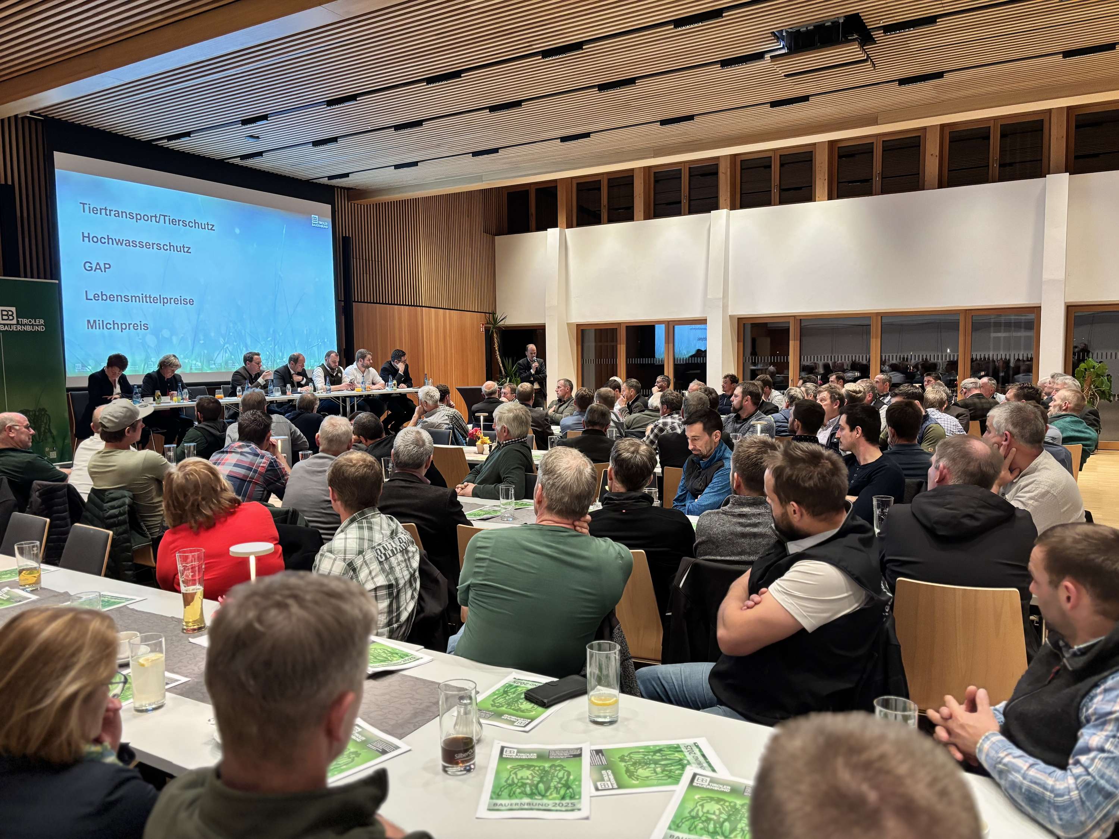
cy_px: 420
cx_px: 560
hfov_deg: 67.3
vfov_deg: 53.1
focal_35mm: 26
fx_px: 840
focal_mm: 5.96
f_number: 1.6
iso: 320
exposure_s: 1/60
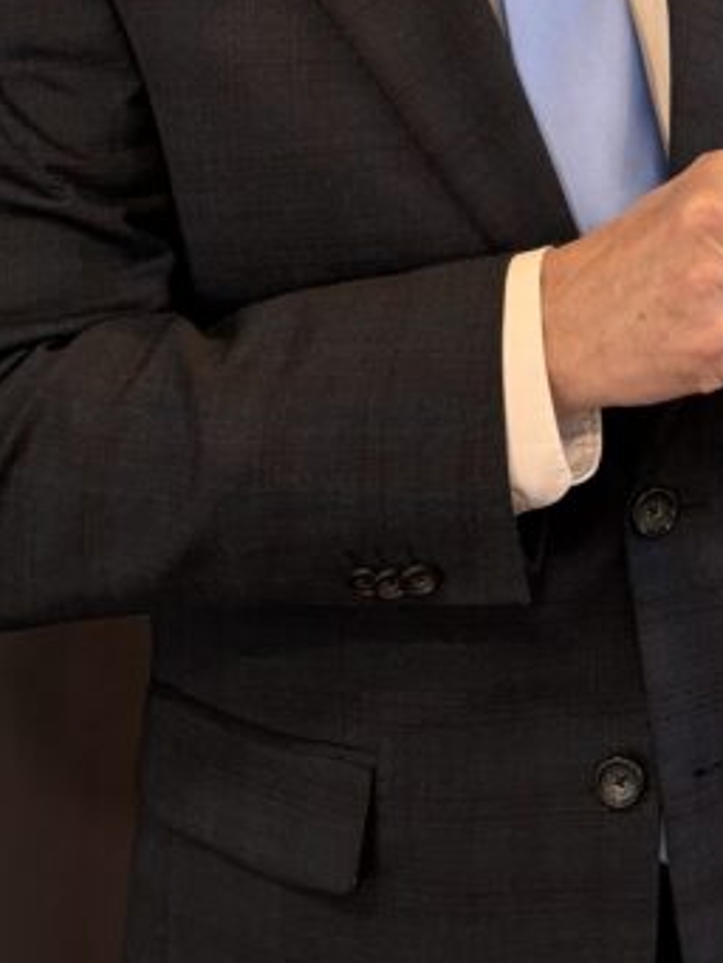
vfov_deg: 22.3
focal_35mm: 78
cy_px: -302
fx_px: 2171
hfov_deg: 17.9
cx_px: 895
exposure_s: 1/50
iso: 125
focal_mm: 5.96
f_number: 1.6
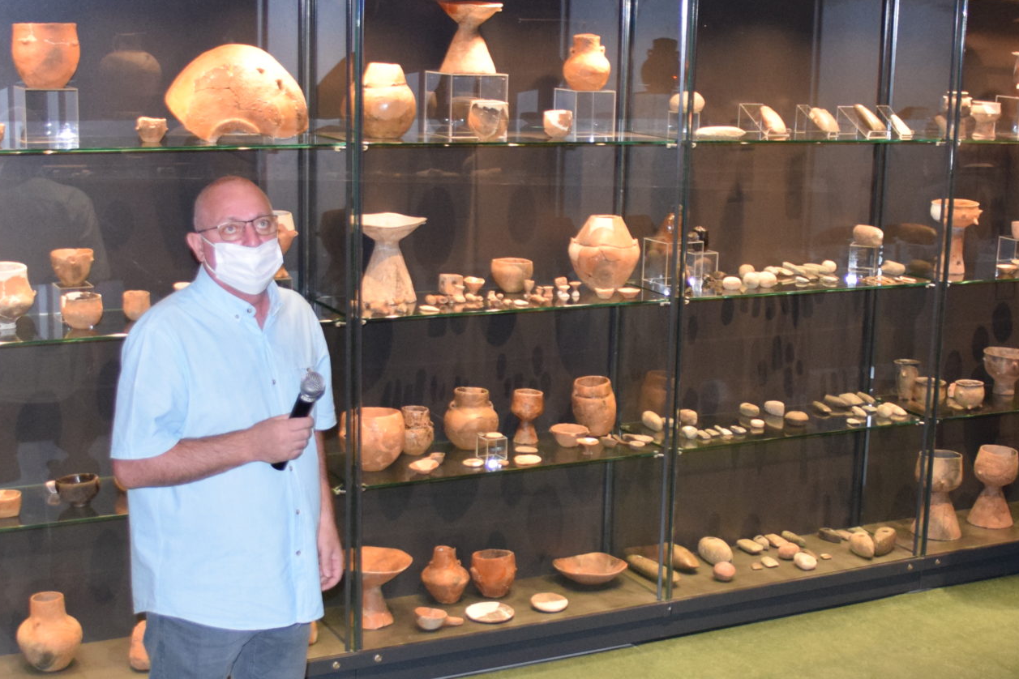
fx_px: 1557
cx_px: 651
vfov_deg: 24.6
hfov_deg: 36.0
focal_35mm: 55
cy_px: 385
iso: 2000
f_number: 3.5
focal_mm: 18
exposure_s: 1/60
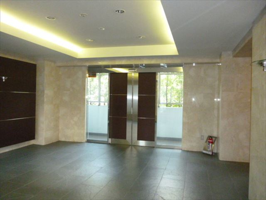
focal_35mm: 28
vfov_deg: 49.7
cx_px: 133
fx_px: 215
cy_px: 100
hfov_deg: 63.4
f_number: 3.1
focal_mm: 5
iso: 800
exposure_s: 1/60
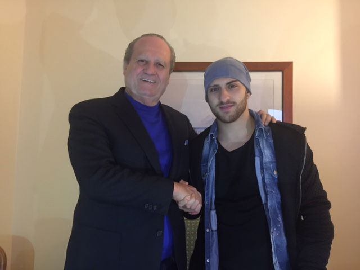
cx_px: 180
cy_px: 135
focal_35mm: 29
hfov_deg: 61.7
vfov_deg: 48.2
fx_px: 302
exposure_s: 1/4
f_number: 2.2
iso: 125
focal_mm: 4.15
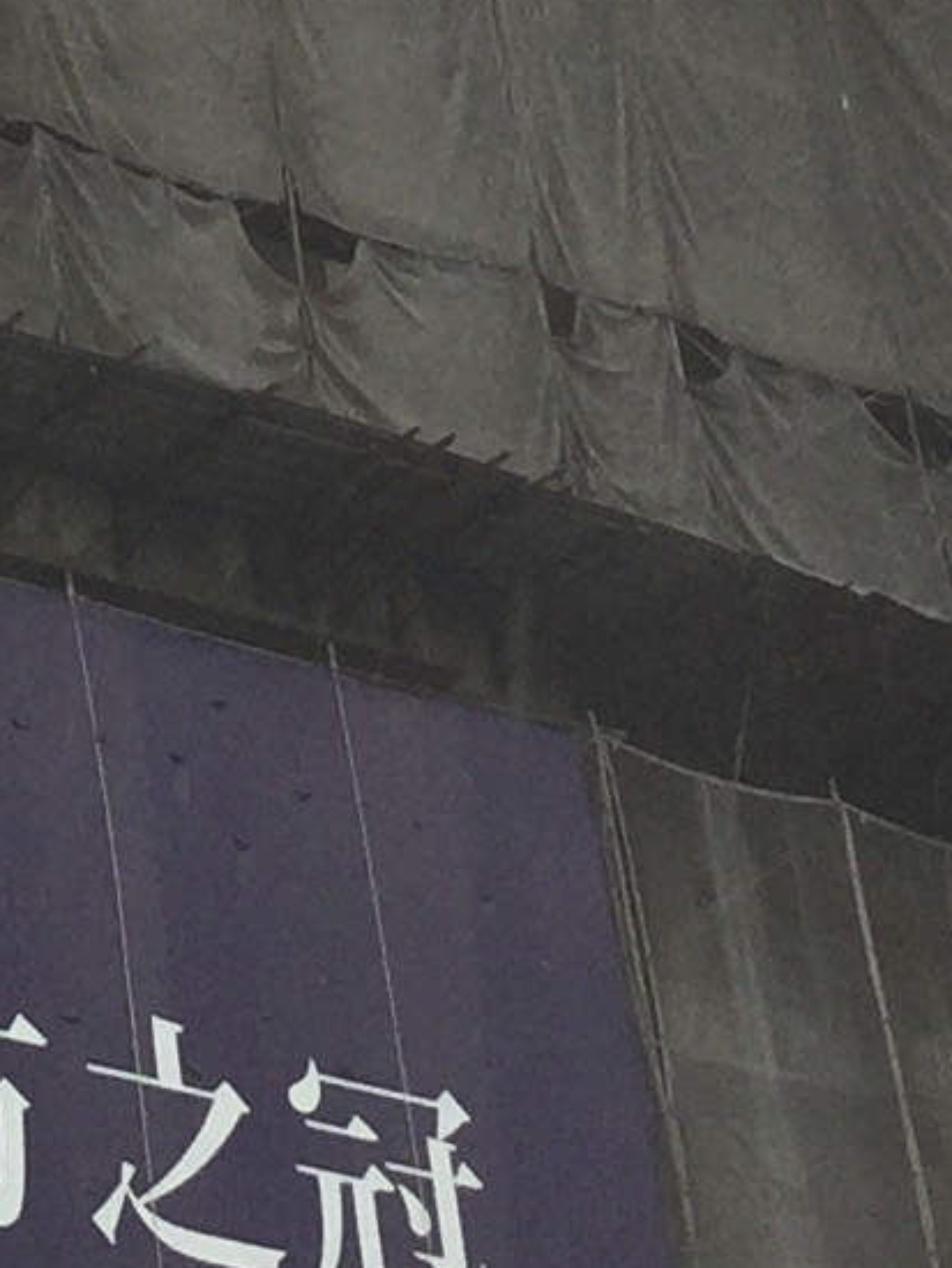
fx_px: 6302
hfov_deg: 8.4
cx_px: -500
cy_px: -846
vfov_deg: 10.9
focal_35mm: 172
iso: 32
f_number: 2.2
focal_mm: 4.15
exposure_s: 1/311
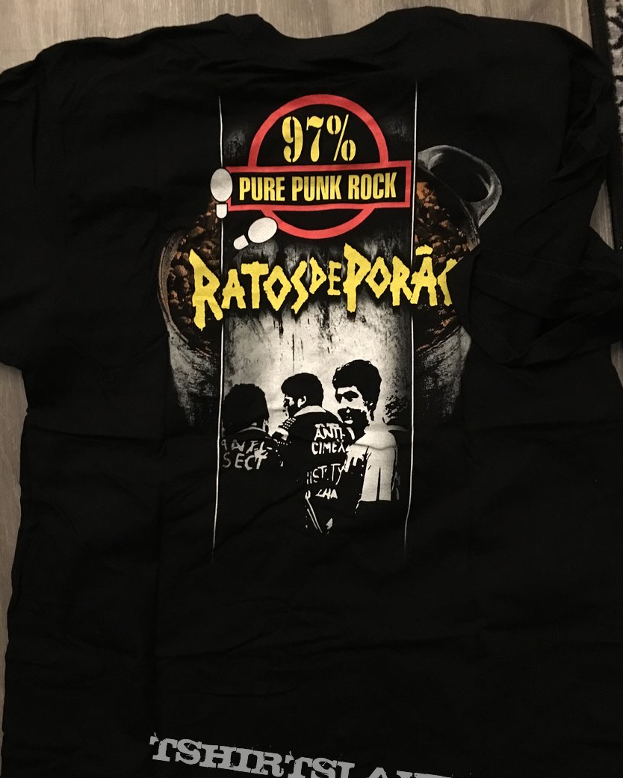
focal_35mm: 31
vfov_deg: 57.1
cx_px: 316
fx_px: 714
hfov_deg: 47.1
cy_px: 425
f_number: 2.2
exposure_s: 1/17
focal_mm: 4.15
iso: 640
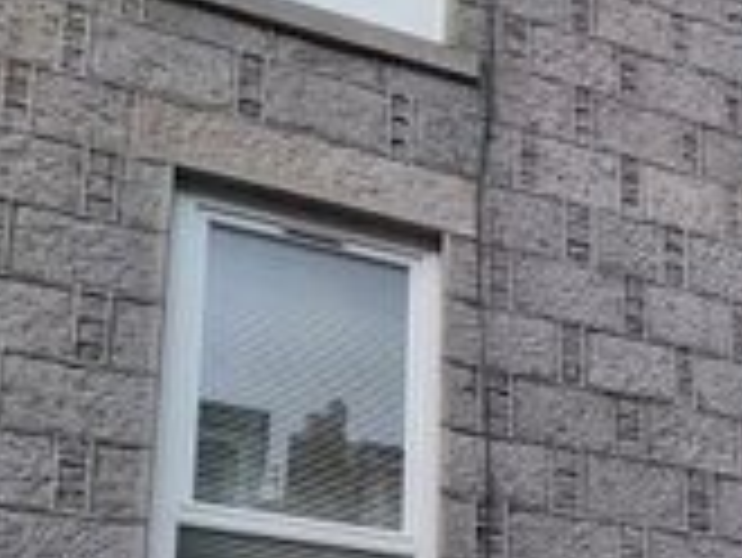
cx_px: 872
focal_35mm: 55
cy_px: 880
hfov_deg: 30.2
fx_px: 1180
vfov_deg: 21.4
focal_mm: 2.2
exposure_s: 1/50
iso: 250
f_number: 2.2
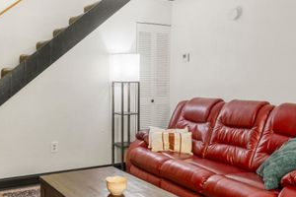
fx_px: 329
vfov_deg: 33.4
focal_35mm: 40
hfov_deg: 47.9
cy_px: 85
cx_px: 109
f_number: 8
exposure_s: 1/2
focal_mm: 16
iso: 400
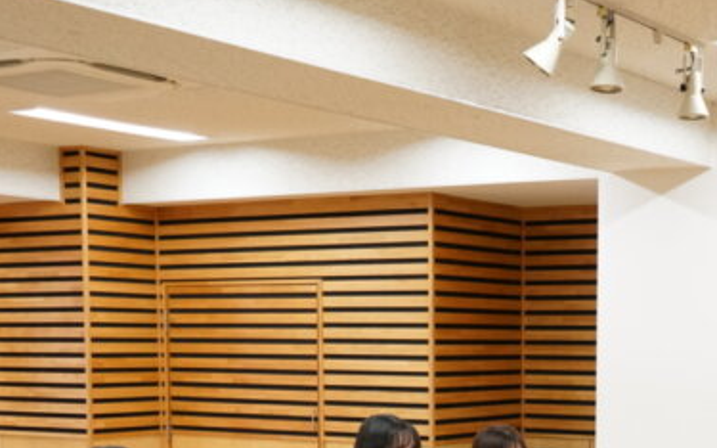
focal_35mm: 78
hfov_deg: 26.2
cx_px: 533
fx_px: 1523
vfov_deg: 16.1
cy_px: 538
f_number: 8
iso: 2000
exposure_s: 1/50
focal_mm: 28
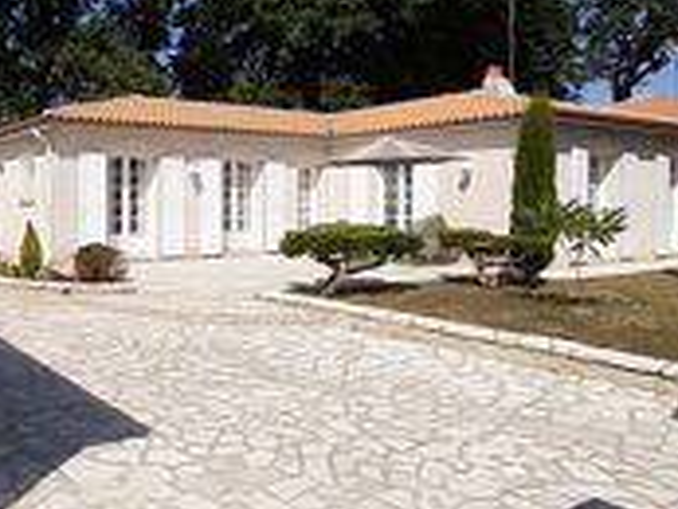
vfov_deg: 44.1
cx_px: 149
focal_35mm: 32
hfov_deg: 53.5
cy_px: 221
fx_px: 627
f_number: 2.2
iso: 40
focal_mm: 1.13
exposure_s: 1/2179
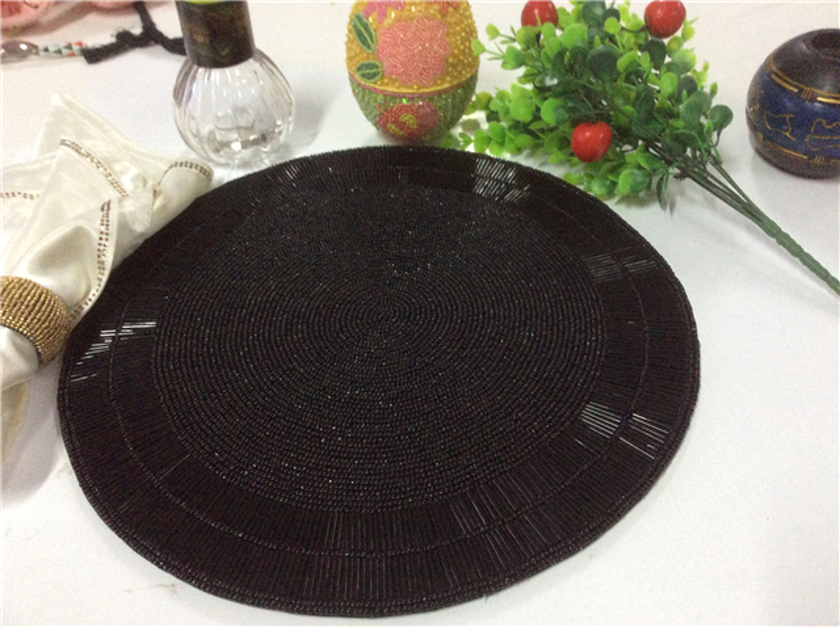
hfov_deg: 56.9
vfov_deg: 44.1
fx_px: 775
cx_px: 420
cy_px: 314
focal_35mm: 32
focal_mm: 3.3
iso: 320
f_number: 2.4
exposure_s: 1/25
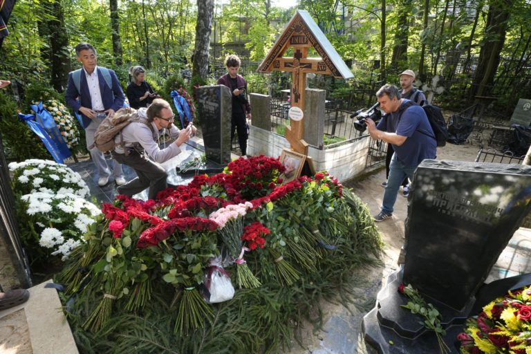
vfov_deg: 67.4
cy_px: 177
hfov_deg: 90.0
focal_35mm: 18
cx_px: 266
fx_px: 265
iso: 640
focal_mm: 18
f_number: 8
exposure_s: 1/50
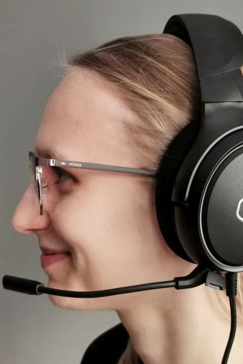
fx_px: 587
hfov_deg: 23.4
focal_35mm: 58
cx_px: 127
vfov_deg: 34.5
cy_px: 180
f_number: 1.6
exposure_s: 1/100
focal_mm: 5.56
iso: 125
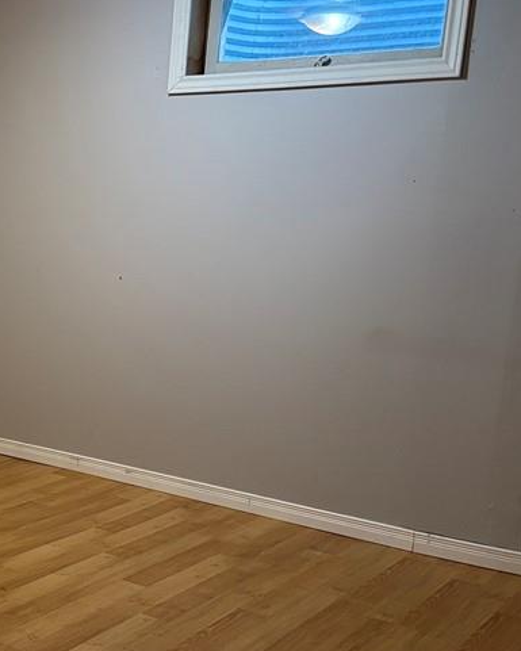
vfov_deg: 34.6
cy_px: 402
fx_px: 1040
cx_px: -93
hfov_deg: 25.4
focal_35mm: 54
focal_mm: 5.96
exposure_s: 1/60
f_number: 1.6
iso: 320
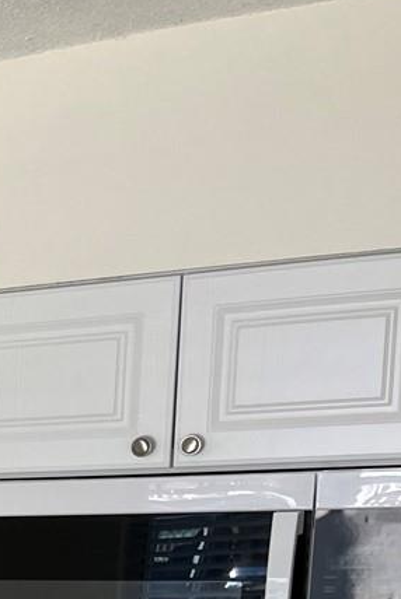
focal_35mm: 101
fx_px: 1685
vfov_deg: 18.5
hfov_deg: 11.3
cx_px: -558
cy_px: 824
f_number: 1.6
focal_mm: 5.1
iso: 64
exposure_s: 1/121
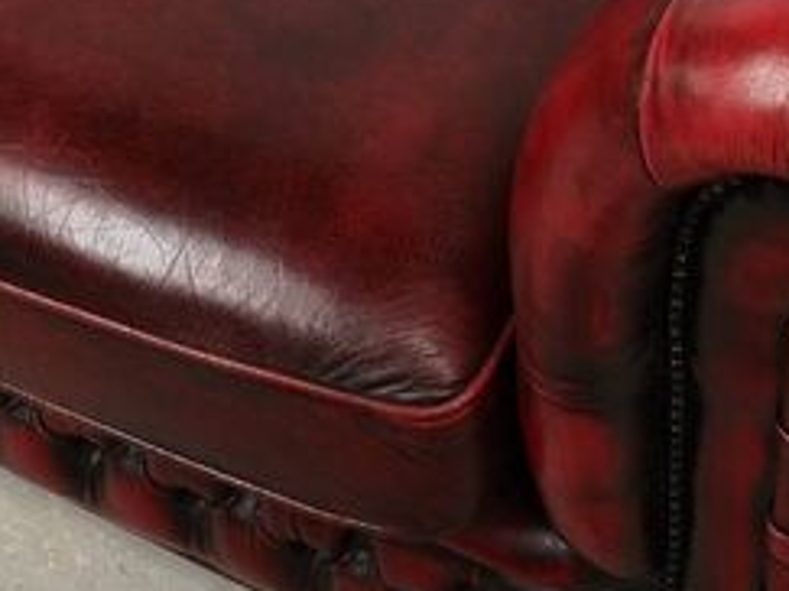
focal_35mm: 89
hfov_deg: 21.9
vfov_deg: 15.9
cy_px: -140
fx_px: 2028
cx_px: 516
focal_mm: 5.58
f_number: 1.8
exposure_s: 1/50
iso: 125
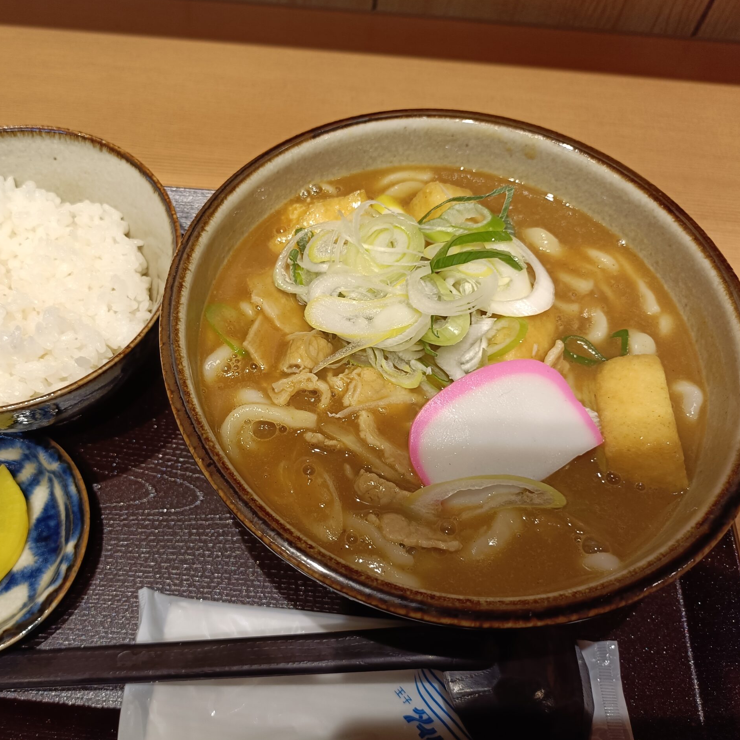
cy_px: 368
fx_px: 726
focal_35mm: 30
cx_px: 286
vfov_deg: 54.0
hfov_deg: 53.5
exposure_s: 1/60
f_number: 1.7
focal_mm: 4.7
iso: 320
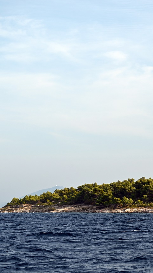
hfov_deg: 10.8
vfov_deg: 19.3
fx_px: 801
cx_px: 150
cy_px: 136
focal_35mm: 111
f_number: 5.6
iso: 100
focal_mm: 70
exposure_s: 1/500
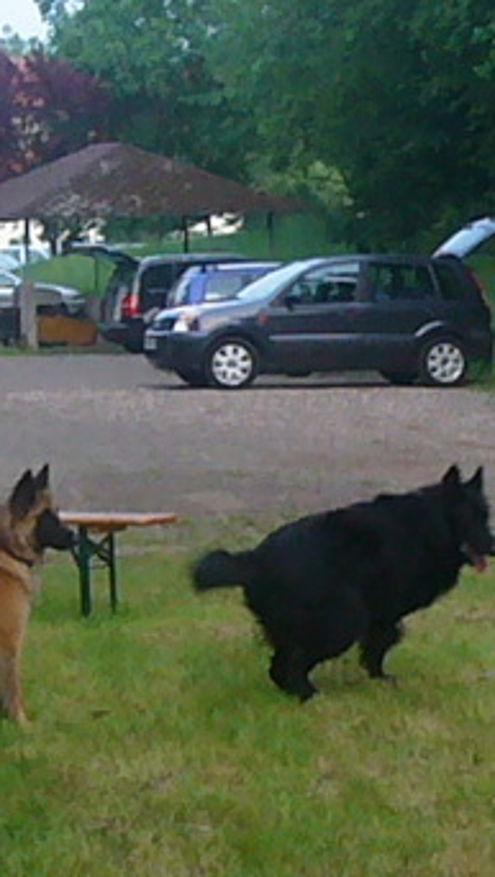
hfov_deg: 11.0
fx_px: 2560
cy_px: 528
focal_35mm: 110
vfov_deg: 19.4
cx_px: 295
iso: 800
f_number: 3.1
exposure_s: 1/80
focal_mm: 8.9
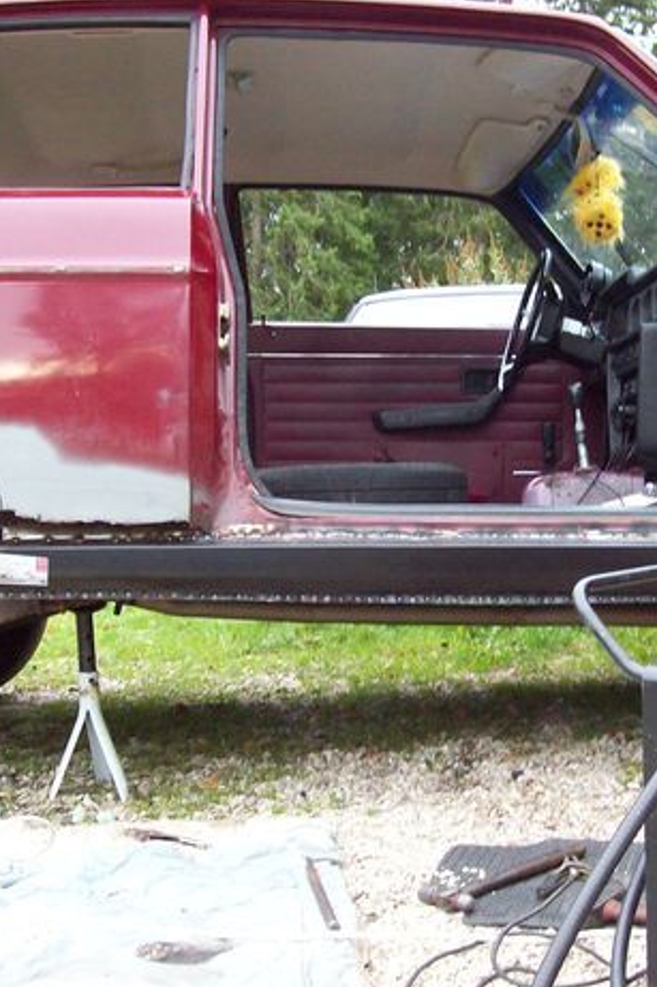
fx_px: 1424
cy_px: 512
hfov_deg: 25.9
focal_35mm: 52
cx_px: 389
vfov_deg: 38.2
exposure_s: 1/72.7
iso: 200
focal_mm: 6
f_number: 2.7
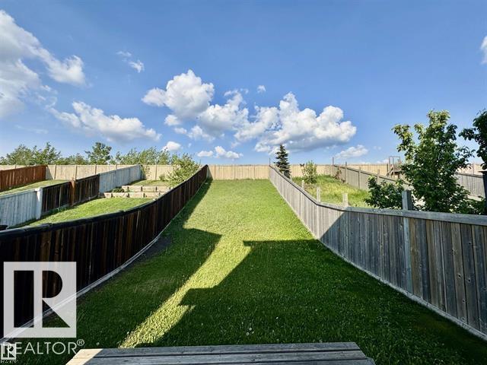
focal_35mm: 14
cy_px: 182
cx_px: 244
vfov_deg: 85.7
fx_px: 197
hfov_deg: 102.1
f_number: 2.2
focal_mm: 2.22
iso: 50
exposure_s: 1/2083
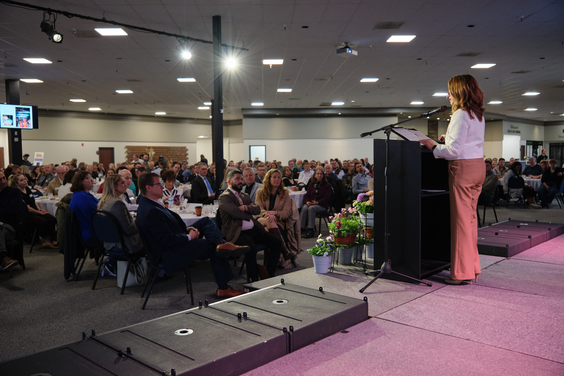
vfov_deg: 42.3
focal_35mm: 31
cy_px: 188
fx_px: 486
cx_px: 282
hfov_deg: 60.3
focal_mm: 20.5
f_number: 2.8
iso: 2500
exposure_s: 1/125
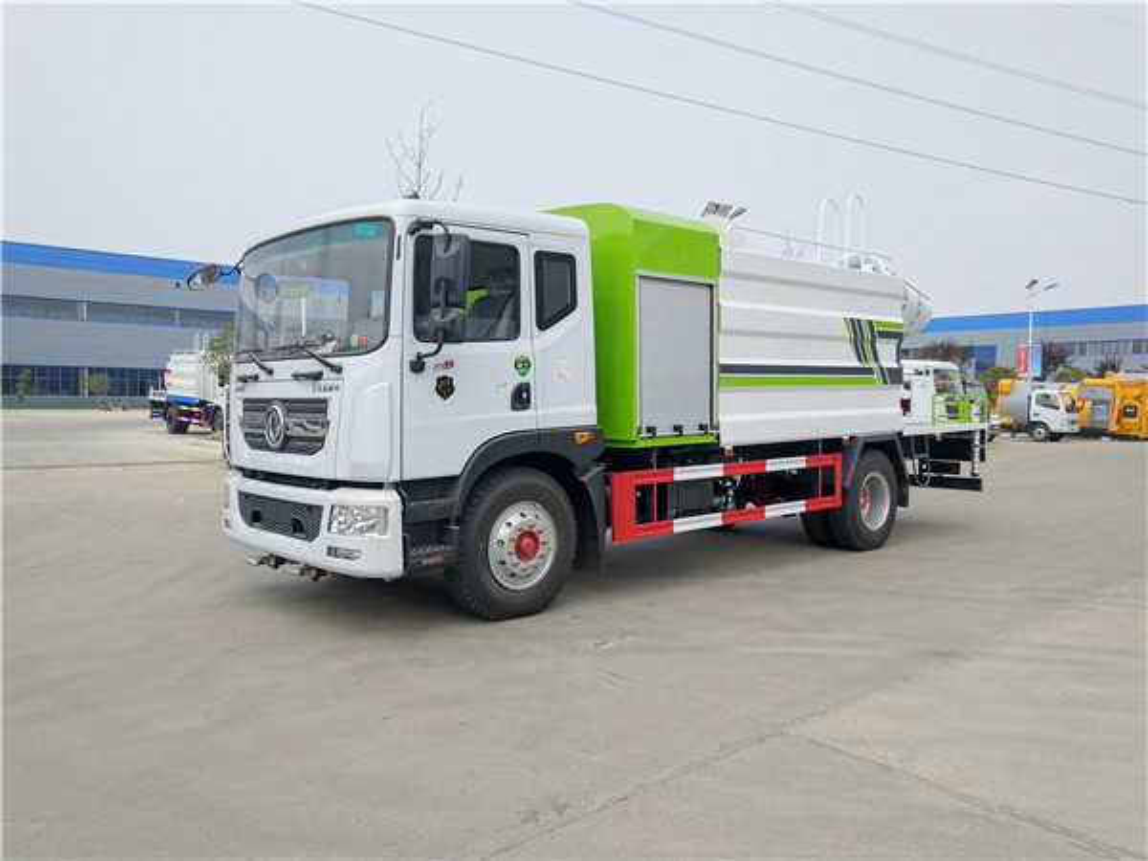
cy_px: 430
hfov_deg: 60.0
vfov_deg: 46.8
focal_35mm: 30
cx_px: 574
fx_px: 995
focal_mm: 3.95
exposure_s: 1/2284
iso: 50
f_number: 1.8
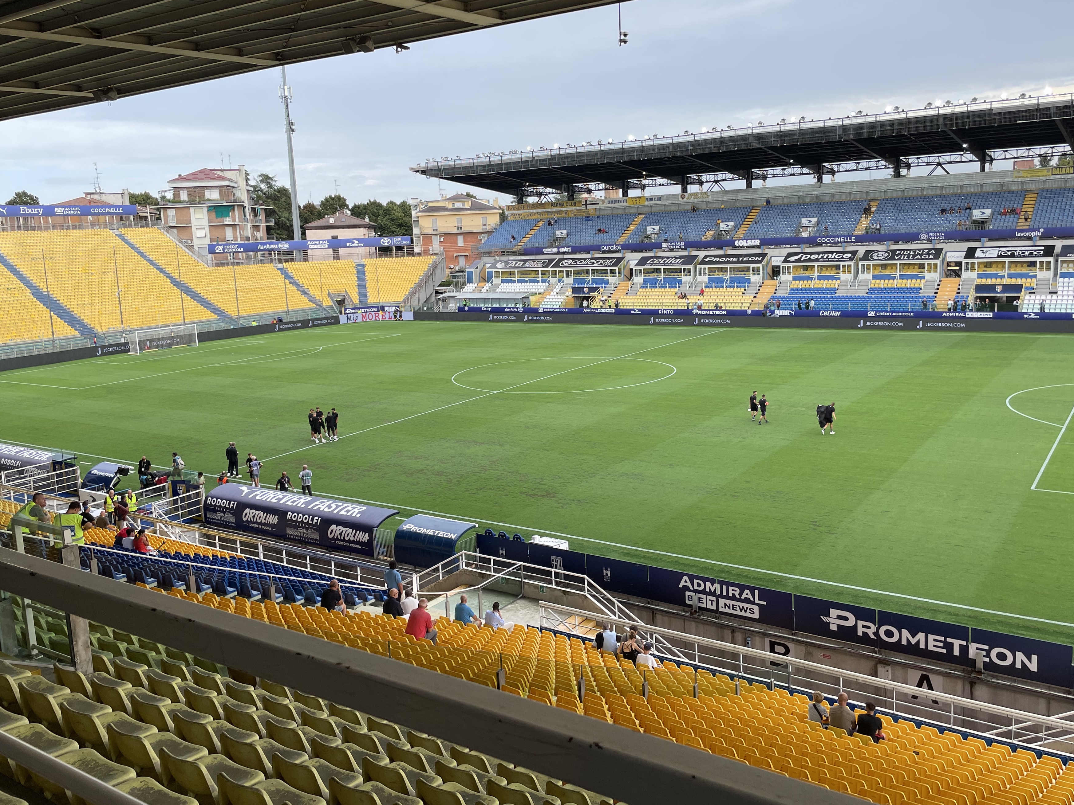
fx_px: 931
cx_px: 534
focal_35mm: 30
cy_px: 365
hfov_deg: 60.0
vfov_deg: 46.7
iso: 32
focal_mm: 4.2
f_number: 1.6
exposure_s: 1/842
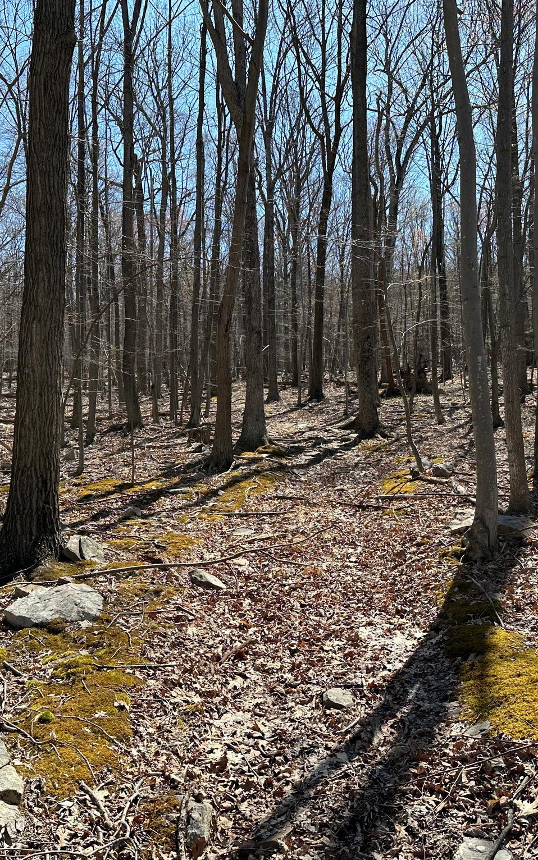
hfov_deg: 37.2
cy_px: 430
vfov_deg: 56.7
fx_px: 797
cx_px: 227
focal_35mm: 34
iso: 80
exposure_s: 1/1692
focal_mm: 6.86
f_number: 1.78
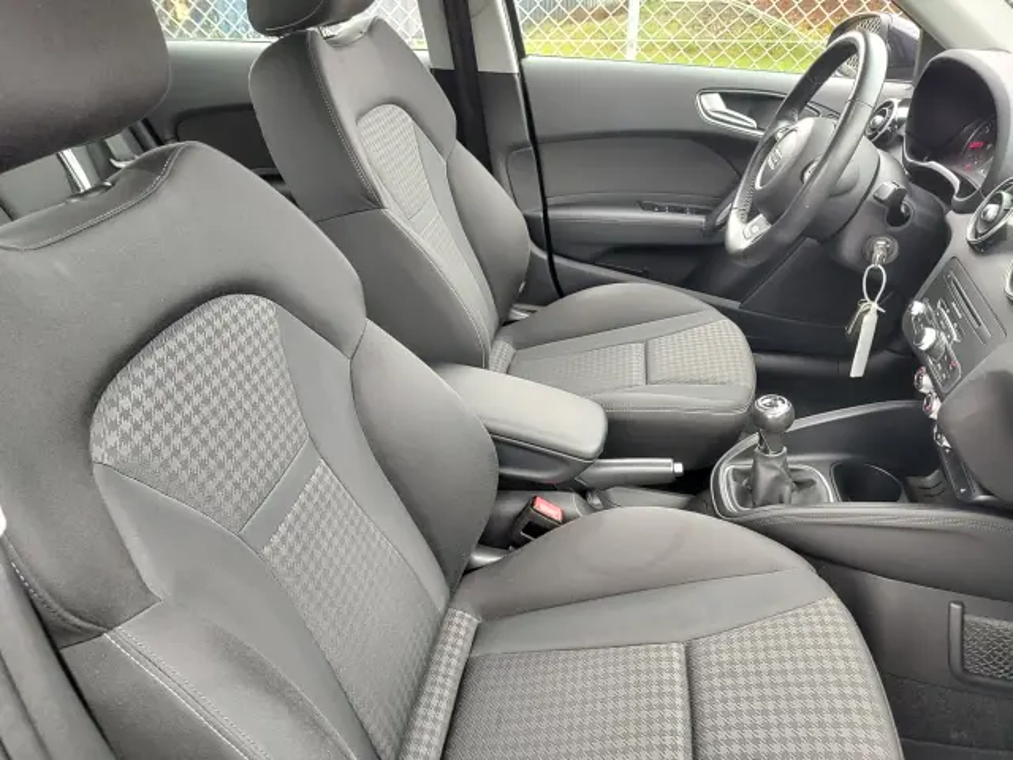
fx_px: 673
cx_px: 506
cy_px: 380
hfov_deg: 73.9
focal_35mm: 23
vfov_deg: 58.9
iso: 305
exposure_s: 1/50
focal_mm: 5.56
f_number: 1.8
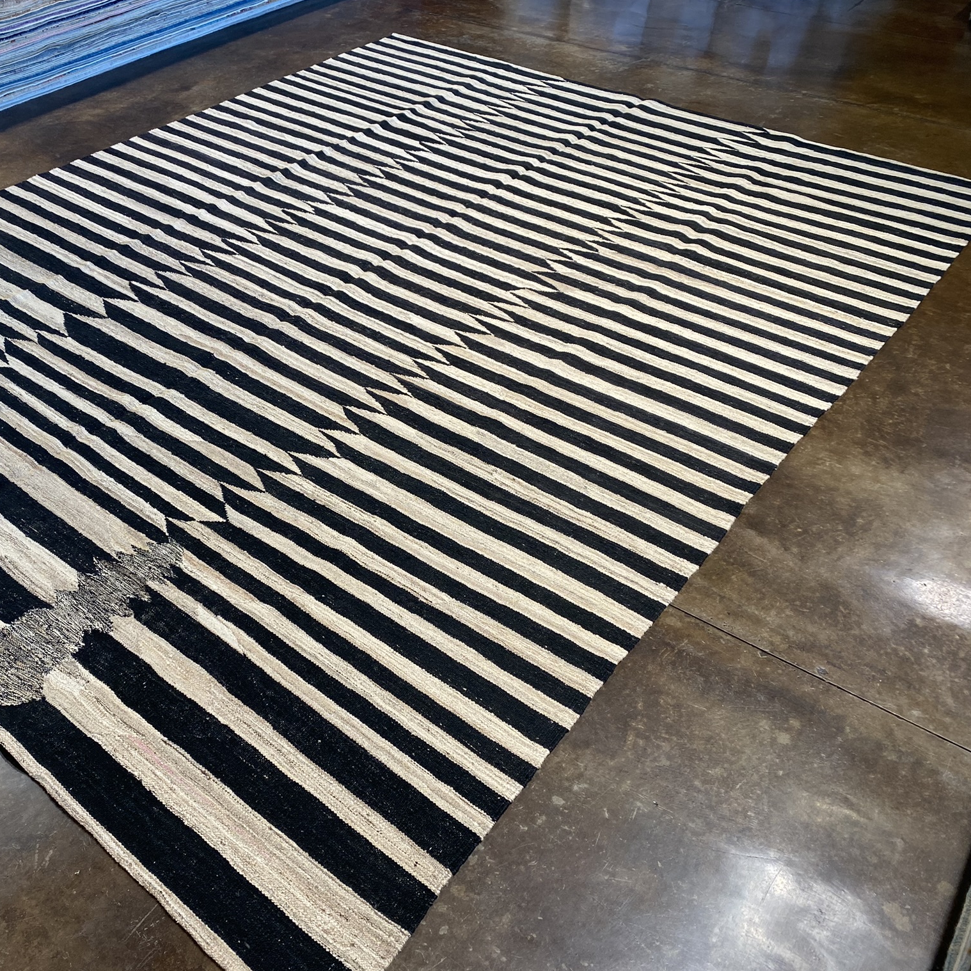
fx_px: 984
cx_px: 329
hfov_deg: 51.6
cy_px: 487
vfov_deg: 52.5
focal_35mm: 31
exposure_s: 1/60
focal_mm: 4.25
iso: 64
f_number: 1.8
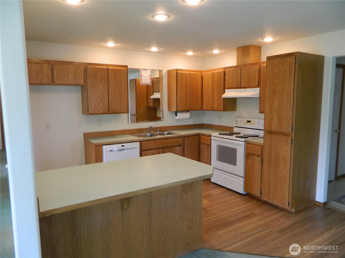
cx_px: 172
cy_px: 129
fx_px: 249
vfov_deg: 54.9
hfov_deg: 69.4
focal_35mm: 25
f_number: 3.1
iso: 140
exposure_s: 1/30
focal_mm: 4.5
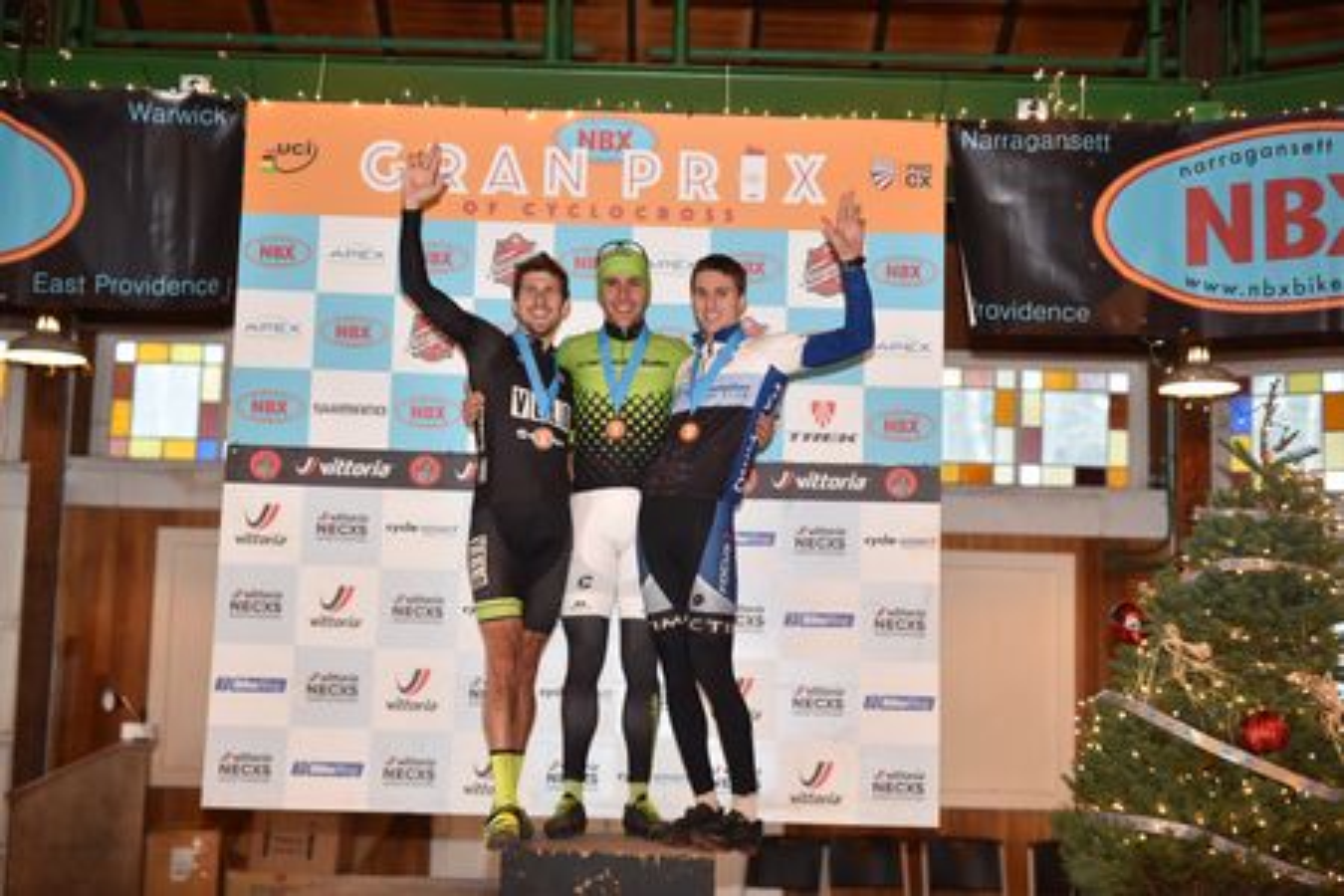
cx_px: 672
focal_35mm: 50
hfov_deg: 39.6
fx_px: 1867
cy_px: 448
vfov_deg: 27.0
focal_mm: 50
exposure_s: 1/125
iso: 1250
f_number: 2
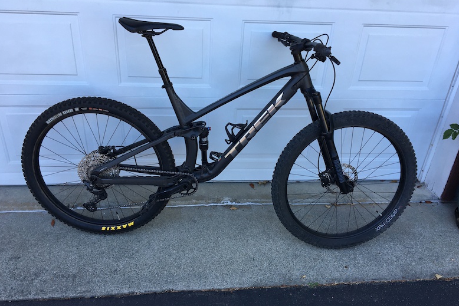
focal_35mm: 31
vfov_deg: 42.3
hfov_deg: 60.3
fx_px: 395
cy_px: 152
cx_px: 231
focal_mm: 4.15
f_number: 2.2
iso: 32
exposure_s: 1/120
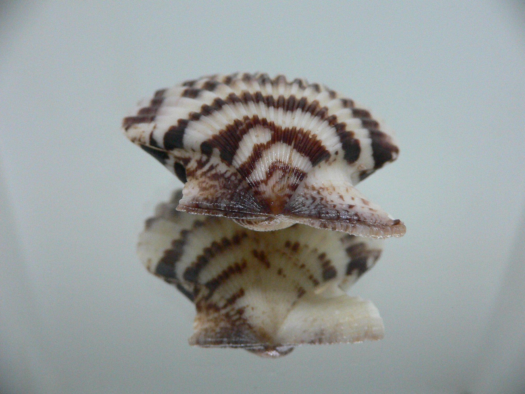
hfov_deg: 52.6
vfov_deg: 40.7
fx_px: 531
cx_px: 262
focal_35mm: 35
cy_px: 197
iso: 200
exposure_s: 1/50
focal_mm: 4.6
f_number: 2.8
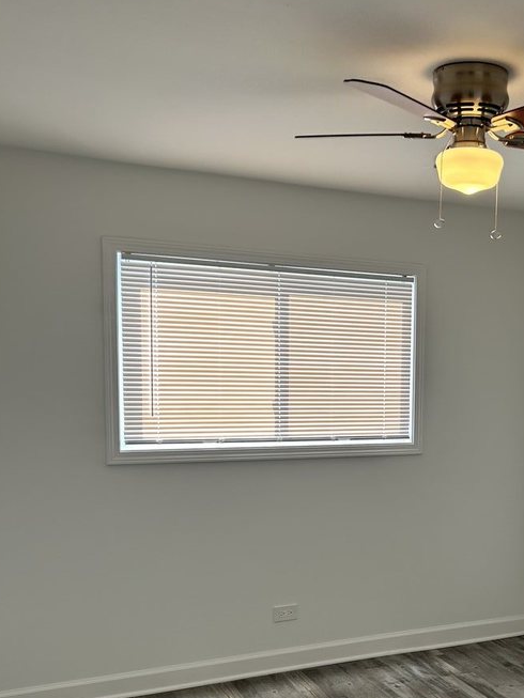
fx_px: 868
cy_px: 462
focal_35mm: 43
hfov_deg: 32.6
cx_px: 426
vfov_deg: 43.3
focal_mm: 5.7
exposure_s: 1/224
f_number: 1.5
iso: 50
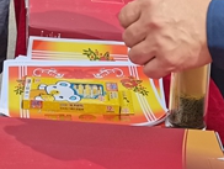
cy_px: -138
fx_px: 648
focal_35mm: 100
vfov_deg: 13.3
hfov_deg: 19.4
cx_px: 47
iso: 50
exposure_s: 1/578
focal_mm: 5.58
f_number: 1.8
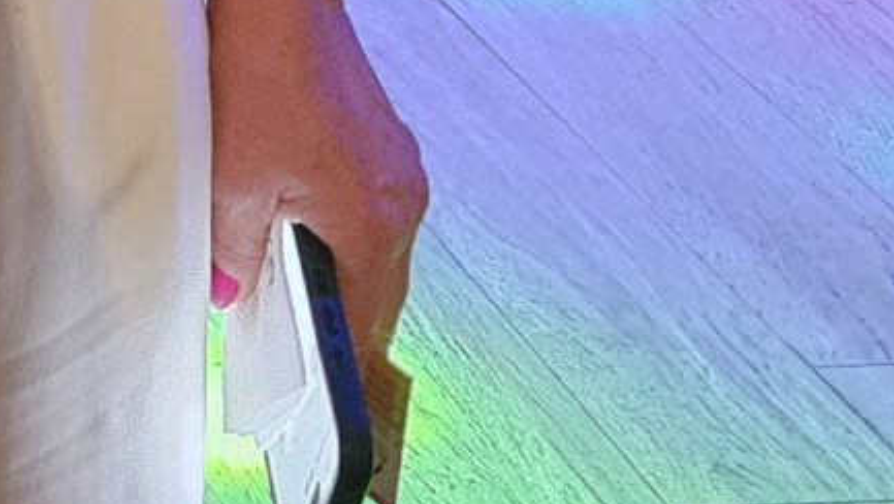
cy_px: -1120
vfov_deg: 7.1
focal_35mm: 148
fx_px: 3510
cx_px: -820
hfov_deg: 12.9
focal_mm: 5.4
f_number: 1.8
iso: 640
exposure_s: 1/30
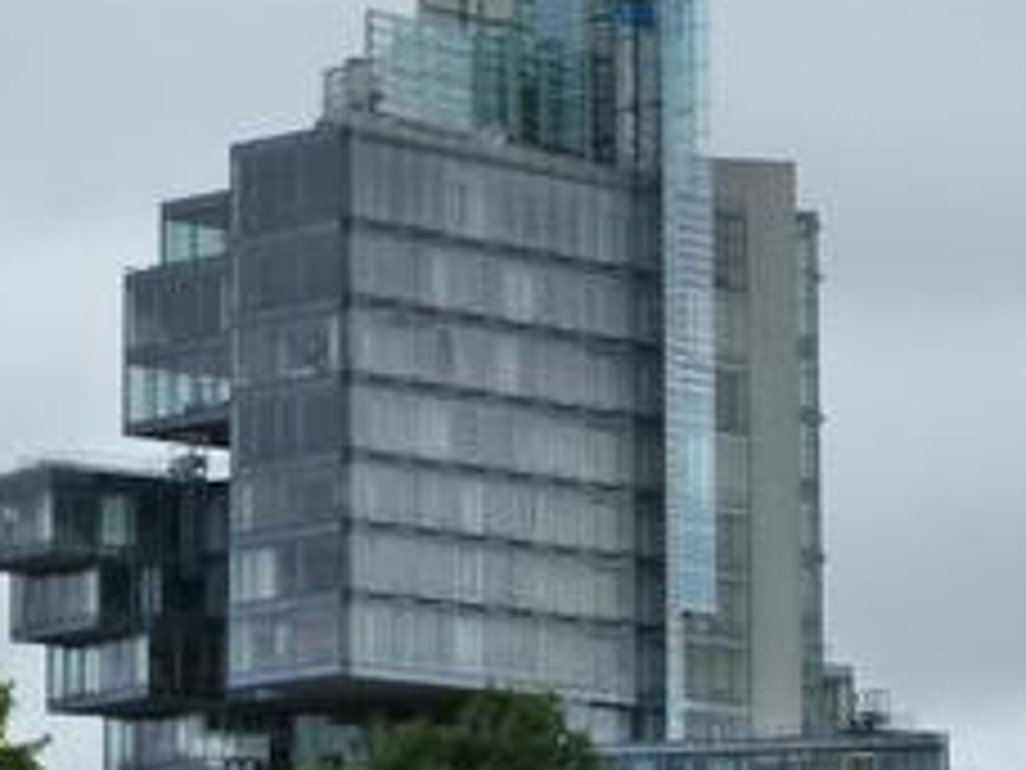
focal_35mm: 227
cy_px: 221
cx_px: 1089
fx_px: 6728
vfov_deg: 6.5
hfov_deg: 8.7
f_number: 4.7
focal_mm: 13.6
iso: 250
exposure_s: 1/160
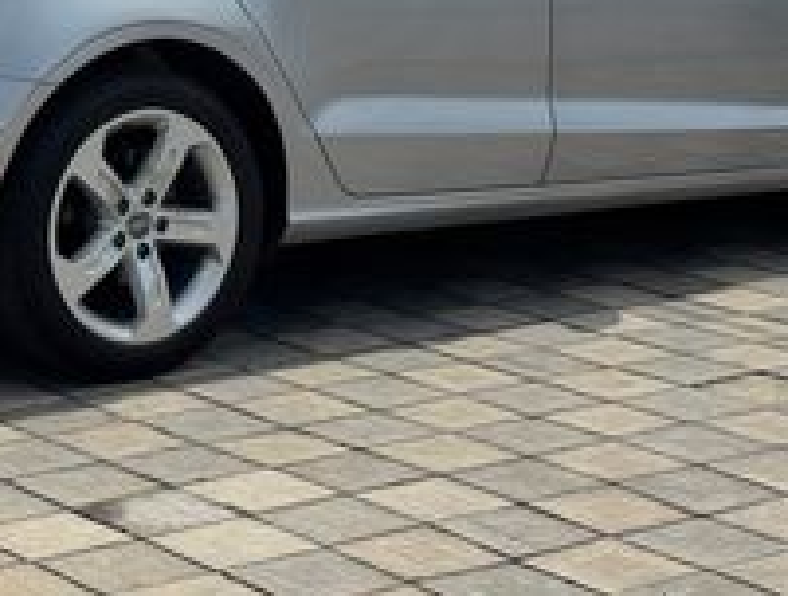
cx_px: 227
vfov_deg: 13.0
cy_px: -67
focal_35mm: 112
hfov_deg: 17.4
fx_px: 2557
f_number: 1.78
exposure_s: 1/7937
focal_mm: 6.76
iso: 64
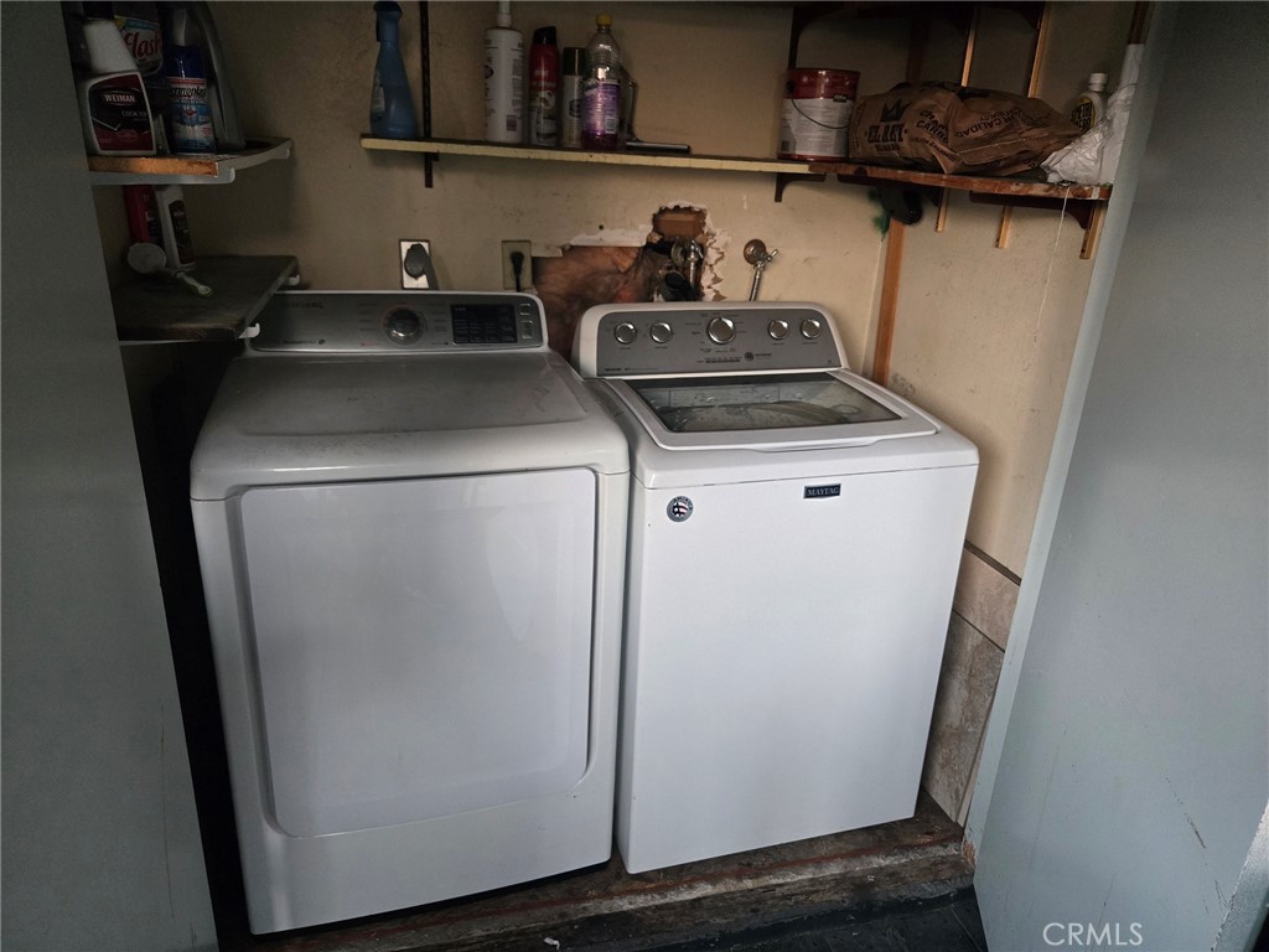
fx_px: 843
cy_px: 476
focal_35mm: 23
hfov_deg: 73.9
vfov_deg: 58.9
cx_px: 634
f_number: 1.8
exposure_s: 1/120
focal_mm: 5.4
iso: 640
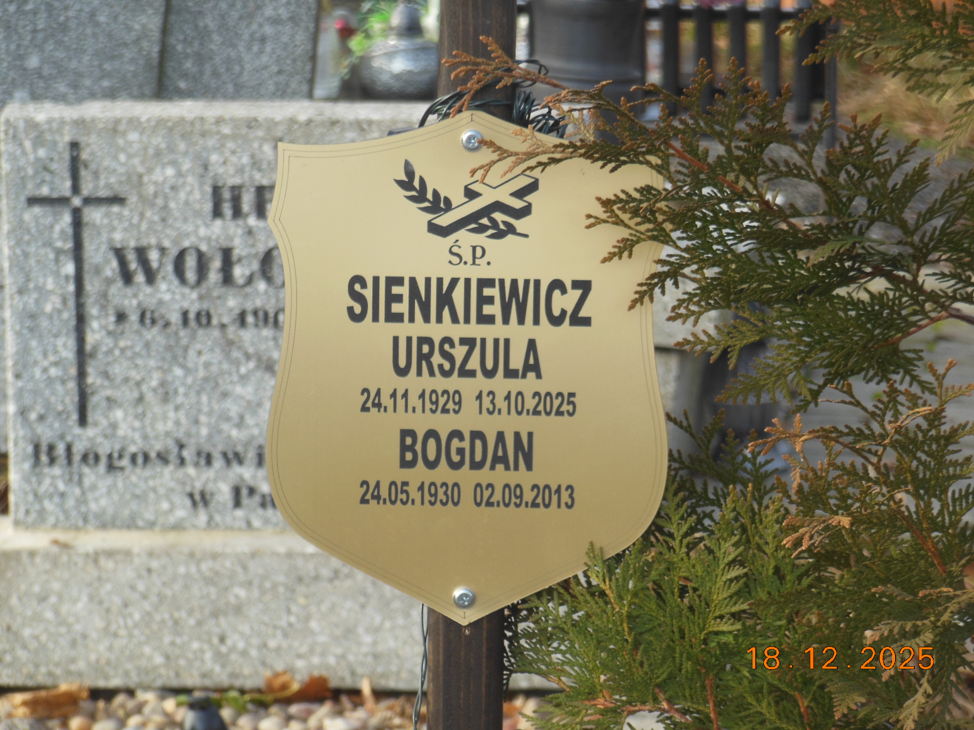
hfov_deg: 11.8
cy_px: 365
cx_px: 487
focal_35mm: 167
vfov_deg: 8.9
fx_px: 4699
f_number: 5.4
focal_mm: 29.8
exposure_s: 1/80
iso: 125
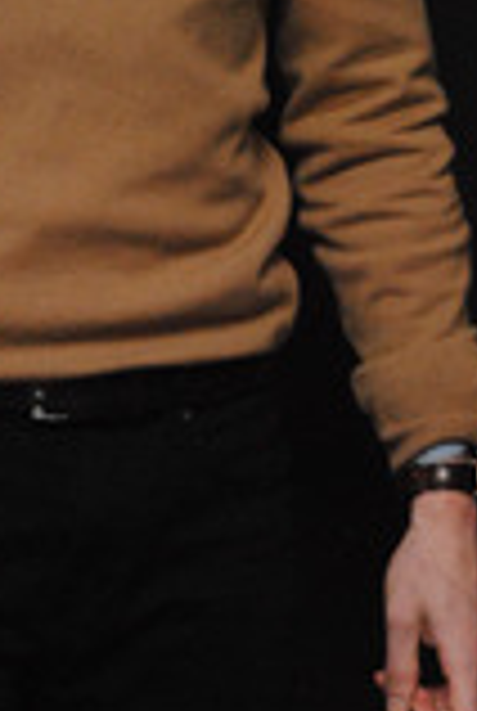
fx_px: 5244
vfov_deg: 7.7
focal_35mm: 265
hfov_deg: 5.2
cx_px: -4
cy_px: -162
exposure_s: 1/160
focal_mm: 70
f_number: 7.1
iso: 1600
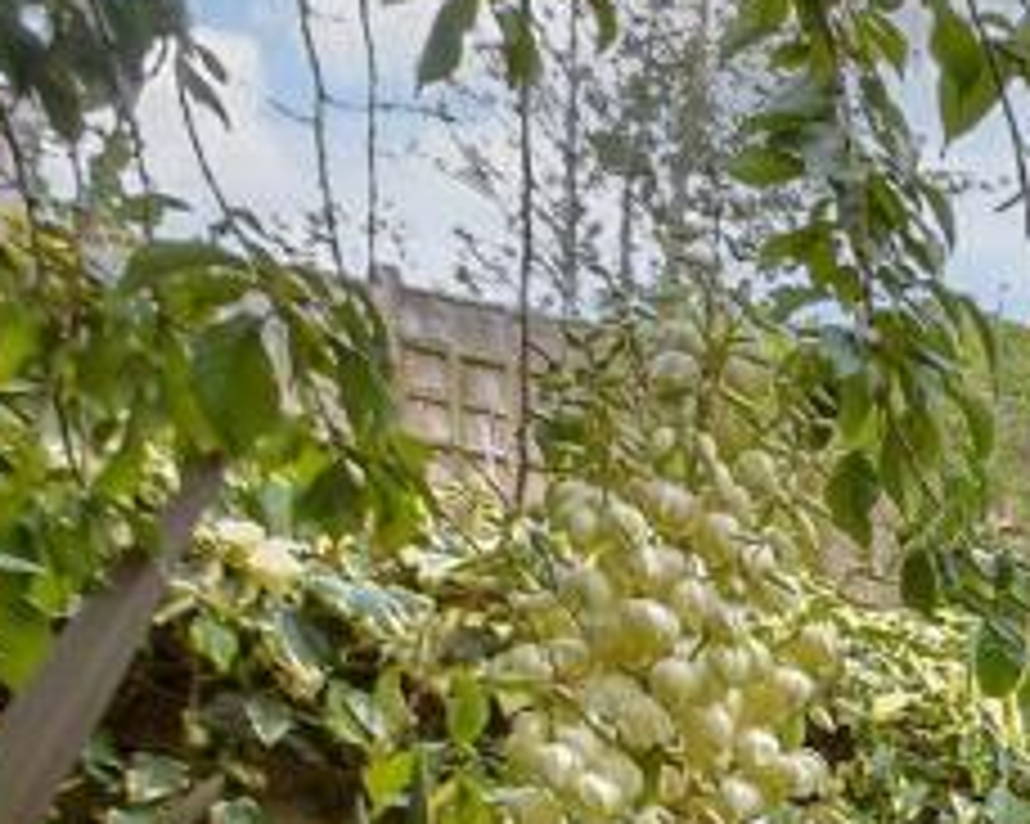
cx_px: 2168
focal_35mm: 63
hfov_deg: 17.8
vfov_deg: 21.0
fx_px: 1920
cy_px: 1191
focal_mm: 10
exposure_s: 1/10
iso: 250
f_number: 8
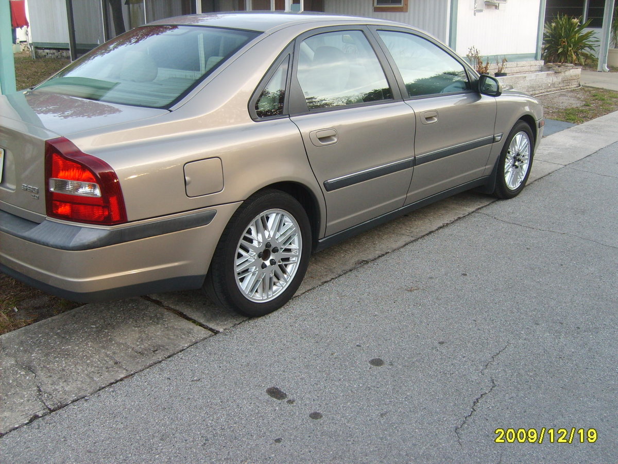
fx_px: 625
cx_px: 309
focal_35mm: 35
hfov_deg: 52.6
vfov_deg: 40.7
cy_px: 232
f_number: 2.8
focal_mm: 5.8
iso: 50
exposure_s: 1/90
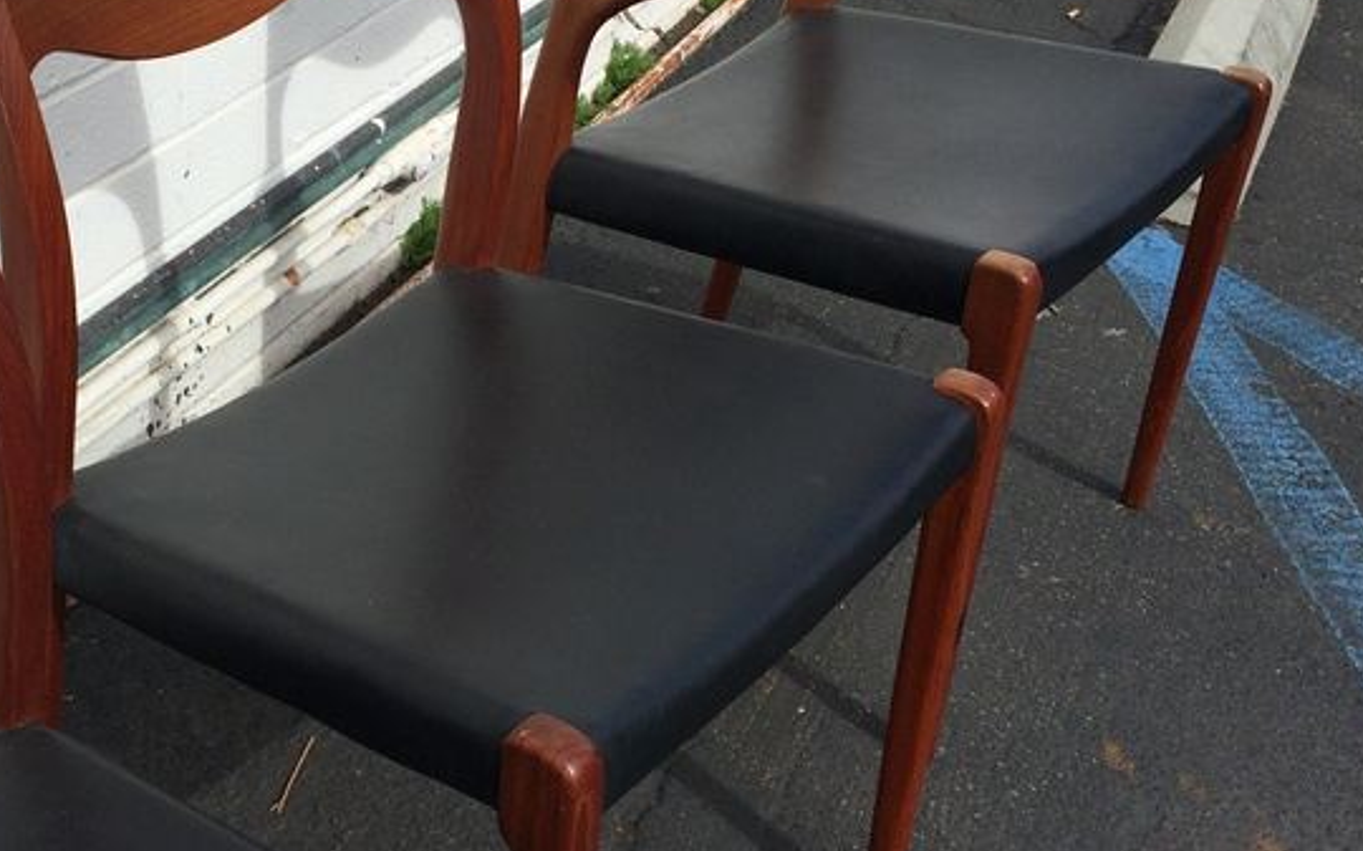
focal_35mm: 53
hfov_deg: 37.4
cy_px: 451
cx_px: 374
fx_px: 1968
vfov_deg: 24.4
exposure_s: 1/2740
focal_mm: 4.12
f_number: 2.2
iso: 32
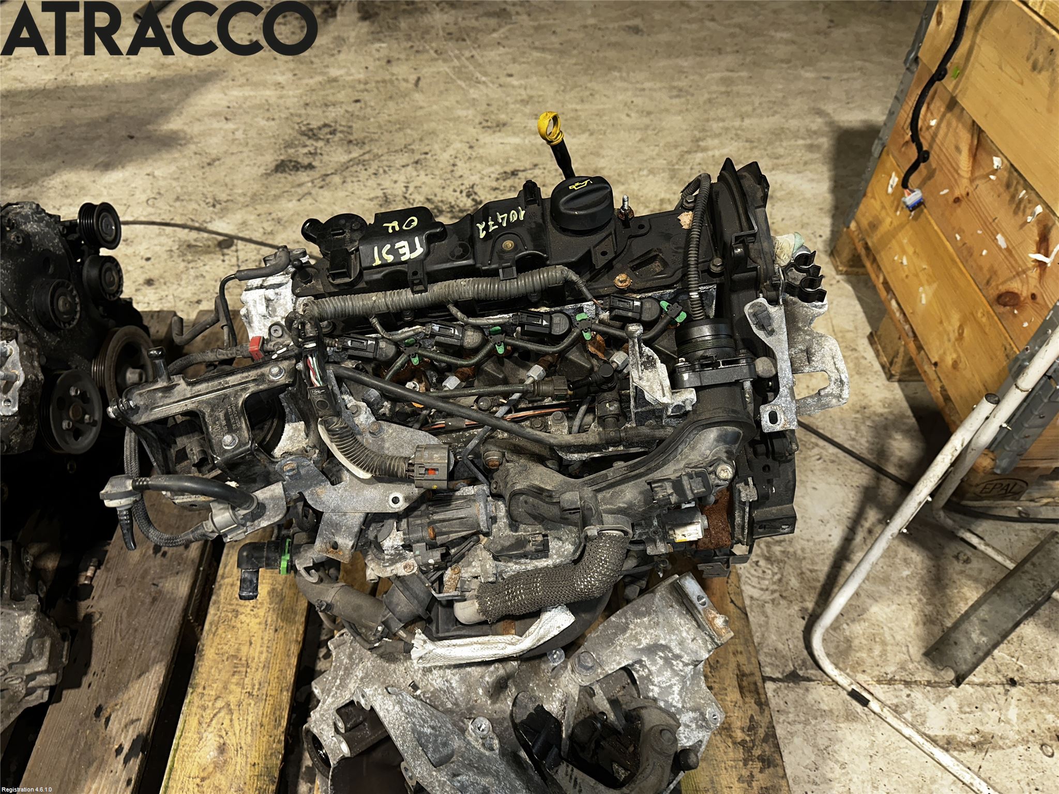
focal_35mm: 24
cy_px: 397
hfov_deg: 71.6
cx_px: 530
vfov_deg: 56.8
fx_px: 734
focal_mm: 6.86
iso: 80
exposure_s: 1/37
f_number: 1.78
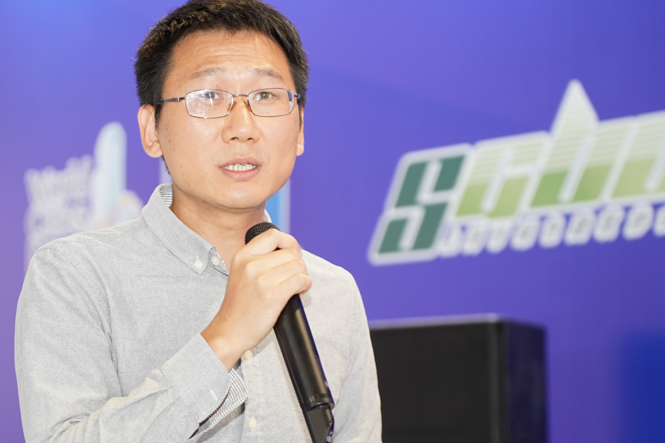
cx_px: 273
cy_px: 312
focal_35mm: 118
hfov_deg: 17.3
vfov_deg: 11.6
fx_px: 2180
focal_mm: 72
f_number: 2.8
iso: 400
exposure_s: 1/60
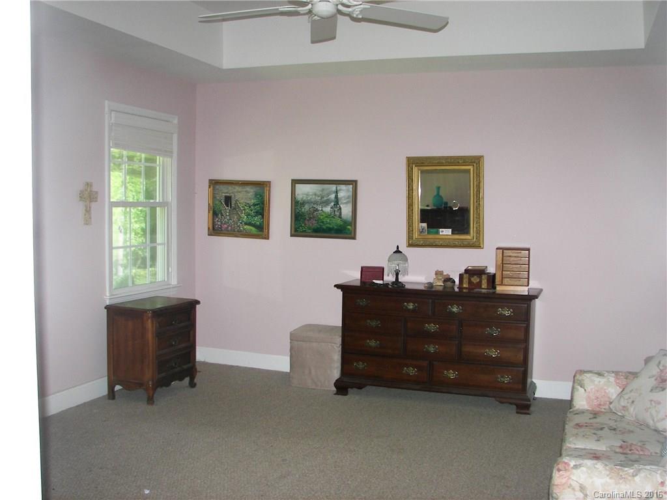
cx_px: 334
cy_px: 250
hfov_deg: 51.4
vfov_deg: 39.7
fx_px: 694
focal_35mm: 36
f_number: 2.8
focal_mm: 6
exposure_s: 1/30
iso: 100
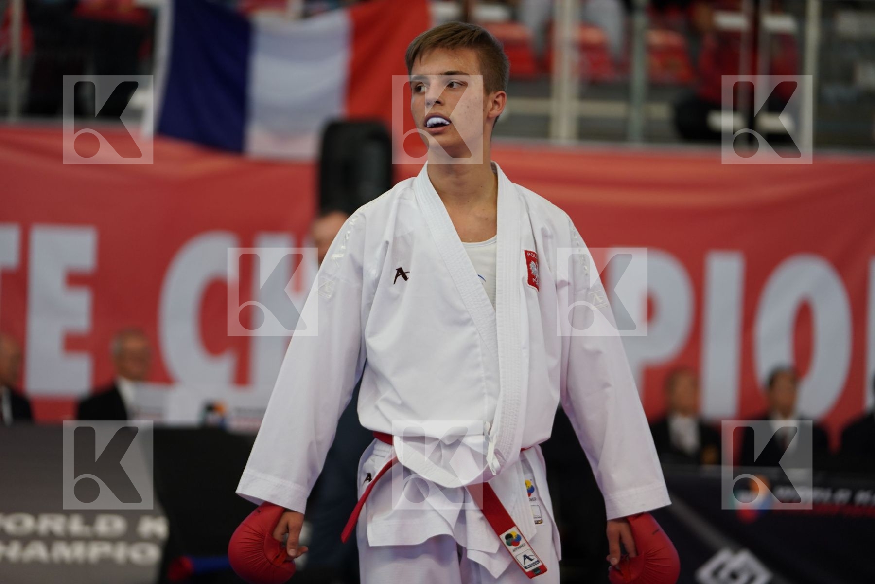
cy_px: 292
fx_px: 3257
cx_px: 438
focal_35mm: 134
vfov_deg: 10.2
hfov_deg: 15.3
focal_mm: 134
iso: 1000
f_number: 2.8
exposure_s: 1/1000
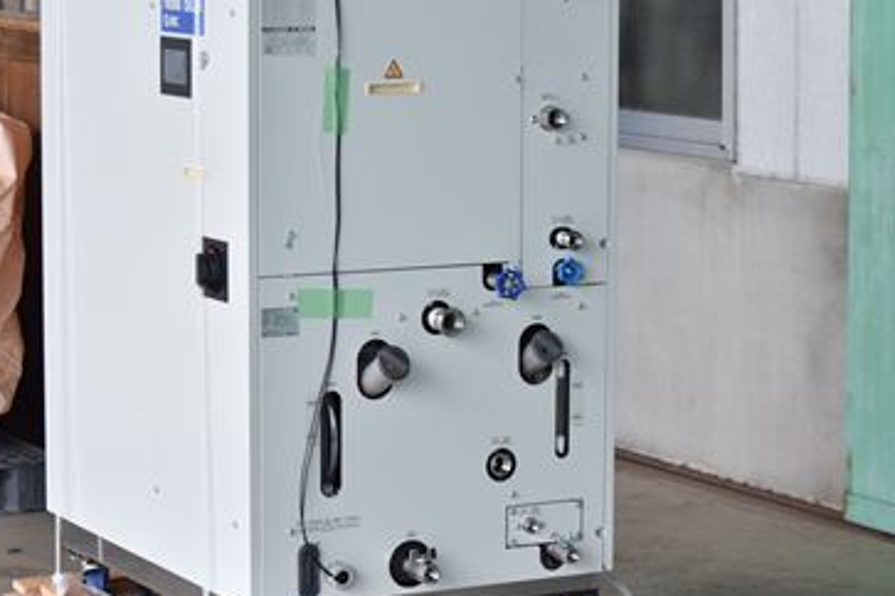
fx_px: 2826
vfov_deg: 12.1
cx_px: 427
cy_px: 291
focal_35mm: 114
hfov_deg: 18.0
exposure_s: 1/200
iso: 1250
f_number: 6.3
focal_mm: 55
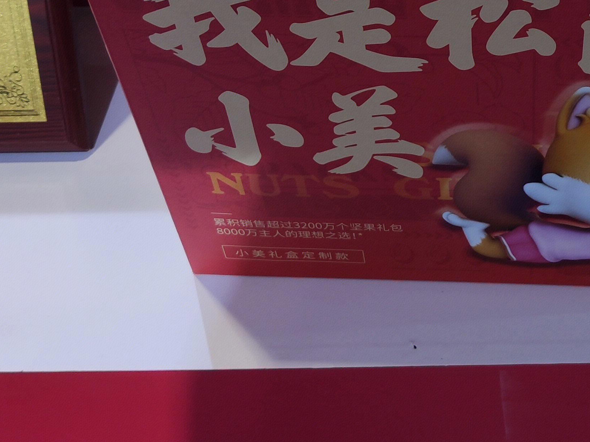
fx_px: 1074
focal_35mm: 63
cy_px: 15
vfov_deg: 22.5
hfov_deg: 29.9
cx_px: 484
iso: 329
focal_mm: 4.75
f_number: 1.75
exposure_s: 1/100
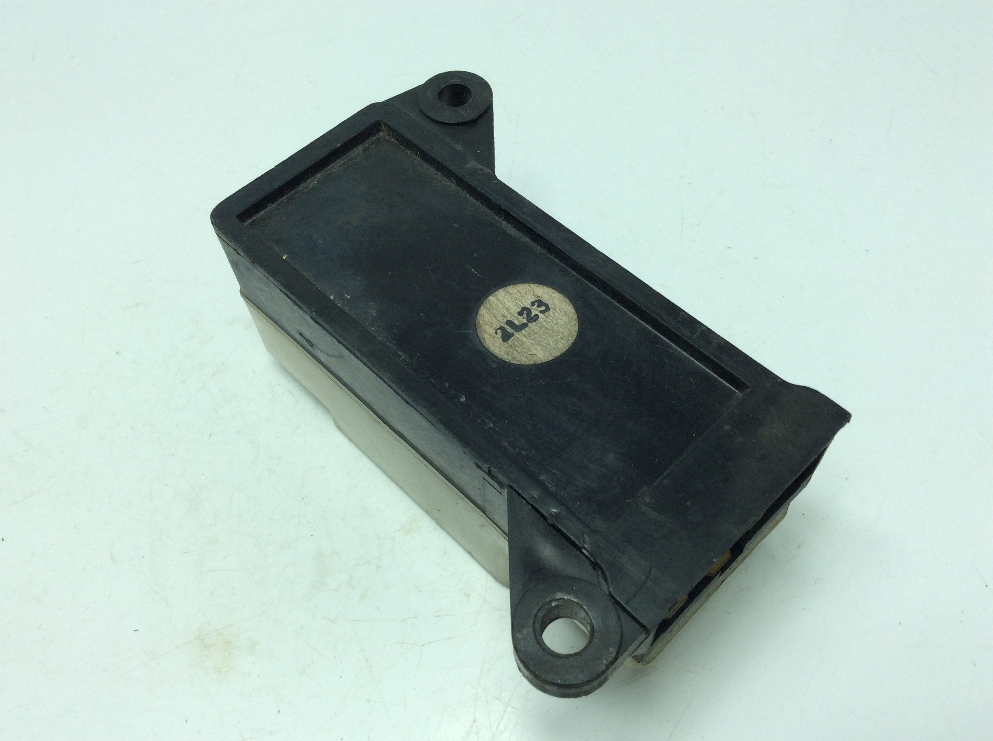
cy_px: 370
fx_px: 917
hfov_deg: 56.9
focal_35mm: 32
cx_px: 496
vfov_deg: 44.1
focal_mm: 3.3
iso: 32
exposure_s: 1/443
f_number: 2.4
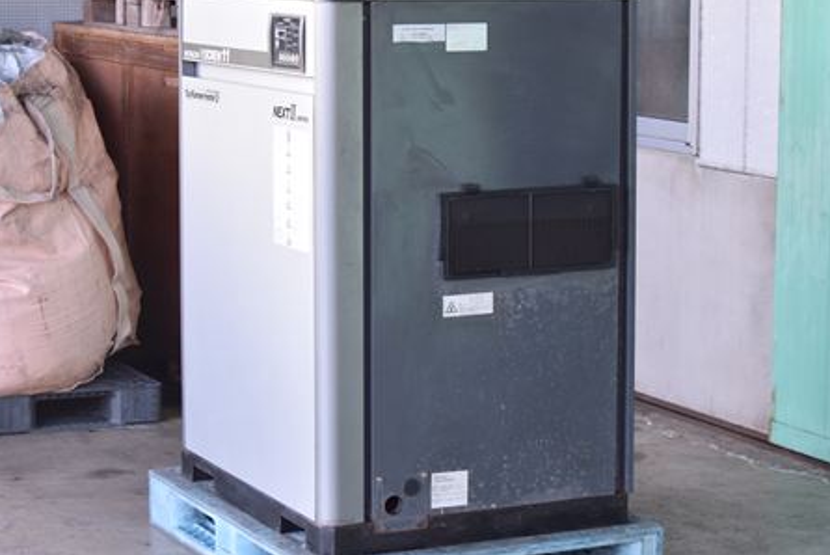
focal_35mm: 93
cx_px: 450
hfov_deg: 22.0
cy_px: 274
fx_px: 2135
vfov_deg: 14.8
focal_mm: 55
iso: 1250
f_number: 6.3
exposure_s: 1/5
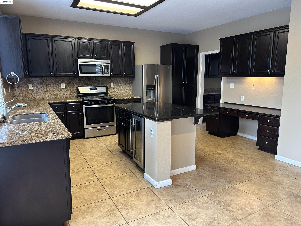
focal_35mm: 24
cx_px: 150
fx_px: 209
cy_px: 113
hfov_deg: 71.6
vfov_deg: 56.8
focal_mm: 6.86
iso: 320
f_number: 1.78
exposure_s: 1/60
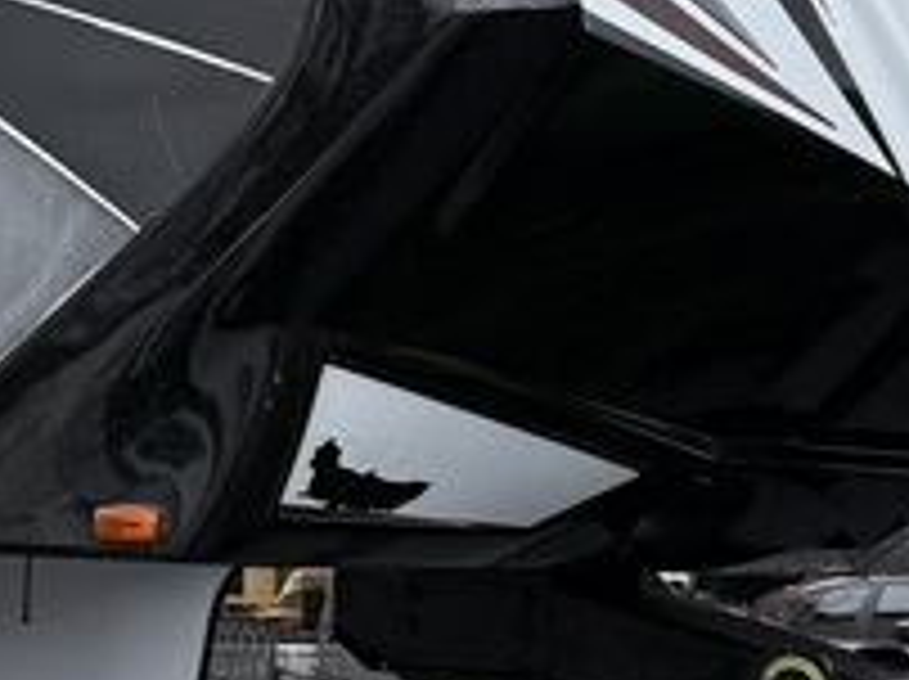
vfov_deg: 12.4
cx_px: -495
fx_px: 3121
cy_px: 306
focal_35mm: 119
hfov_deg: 15.2
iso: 160
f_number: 1.78
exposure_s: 1/121
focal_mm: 6.76
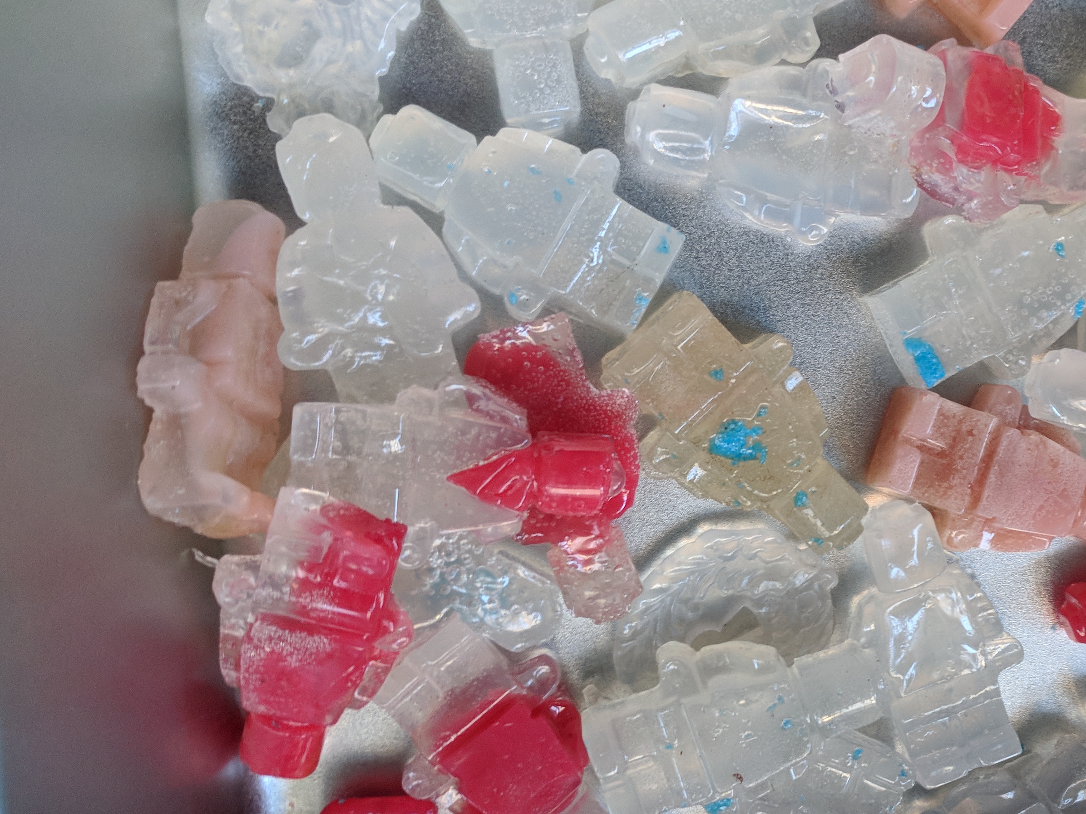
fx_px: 1380
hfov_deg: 40.9
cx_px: 892
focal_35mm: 44
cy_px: 466
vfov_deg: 32.8
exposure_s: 1/60
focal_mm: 4.67
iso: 364
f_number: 2
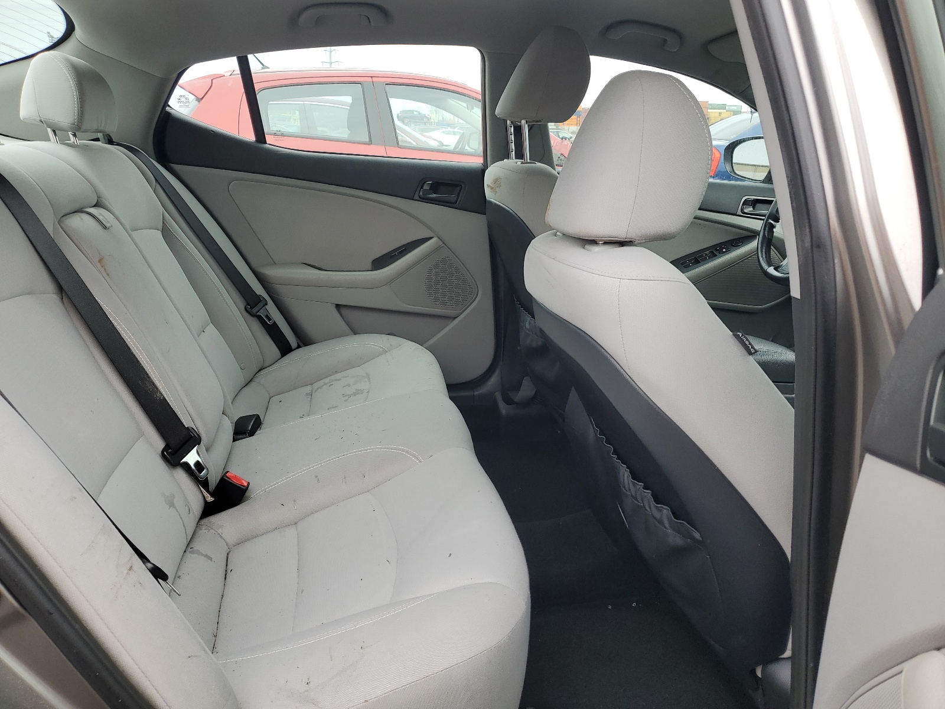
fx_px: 710
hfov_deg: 67.3
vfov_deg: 53.1
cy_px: 354
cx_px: 472
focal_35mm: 26
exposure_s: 1/312
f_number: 1.5
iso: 50
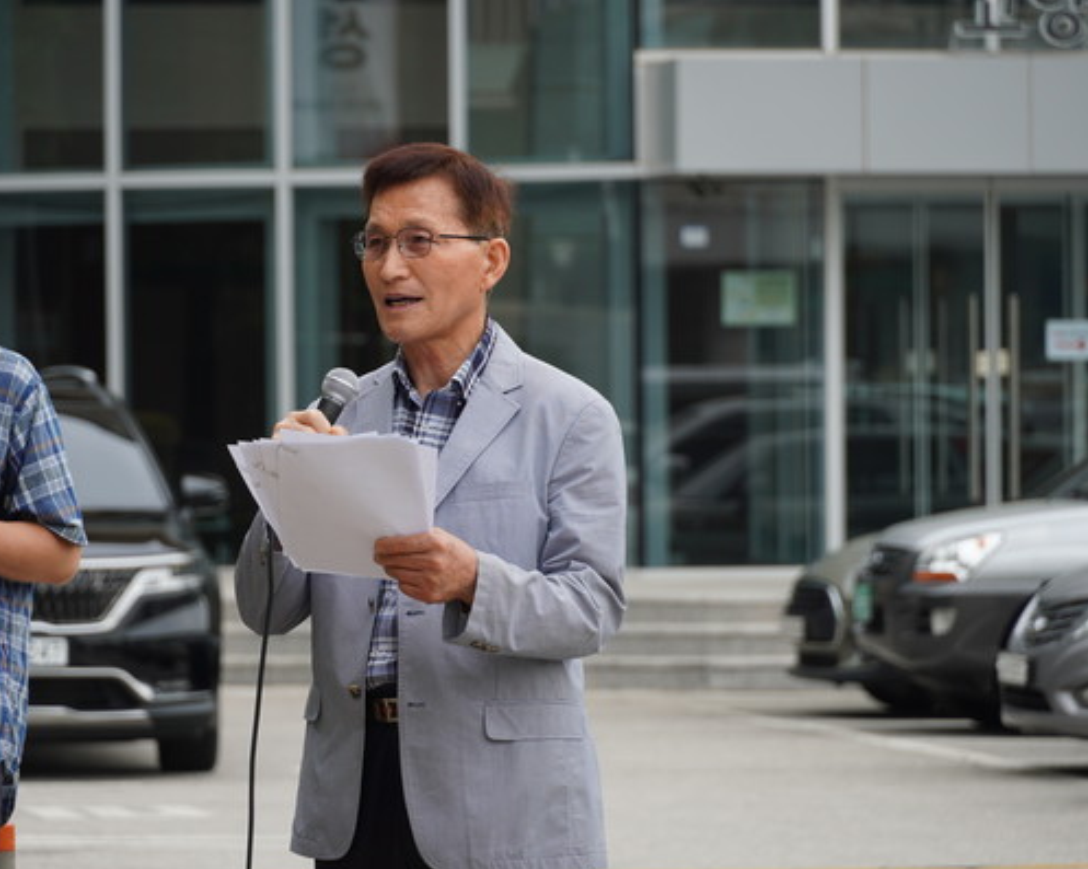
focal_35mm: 230
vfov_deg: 6.7
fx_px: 7388
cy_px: 436
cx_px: 501
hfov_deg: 8.4
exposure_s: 1/250
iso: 160
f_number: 5.6
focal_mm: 135
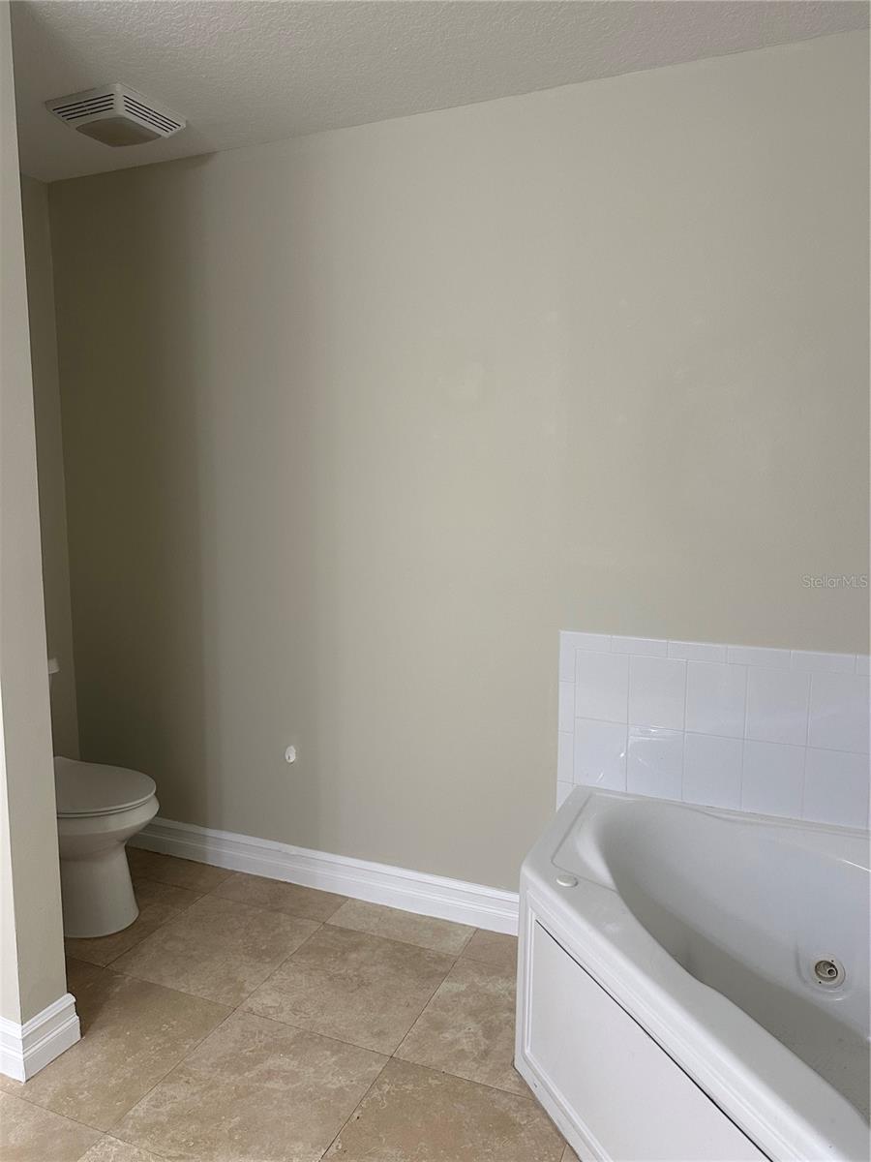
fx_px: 805
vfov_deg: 71.6
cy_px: 581
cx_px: 436
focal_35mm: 24
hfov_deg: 56.8
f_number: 1.78
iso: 200
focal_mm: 6.86
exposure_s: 1/60
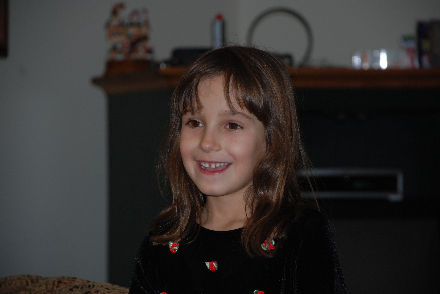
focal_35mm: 202
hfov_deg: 10.1
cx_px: 220
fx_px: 2478
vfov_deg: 6.8
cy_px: 147
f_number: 5.6
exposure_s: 1/60
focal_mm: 135
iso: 200
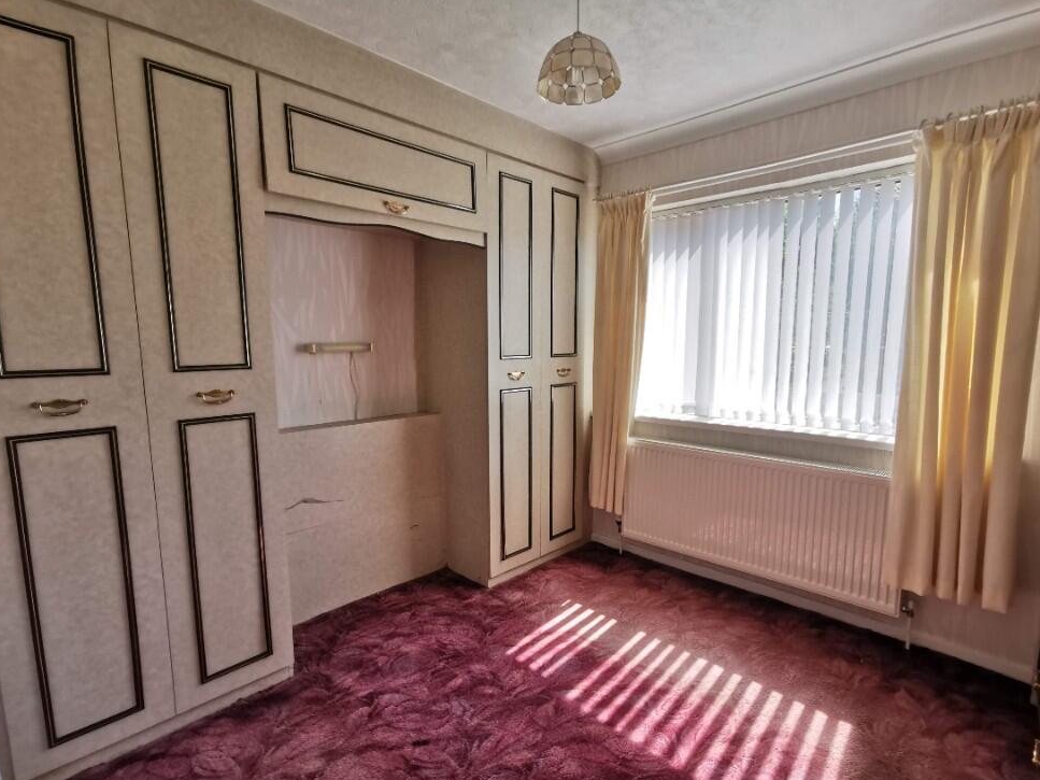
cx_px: 541
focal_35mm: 18
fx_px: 541
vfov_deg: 71.5
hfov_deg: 87.7
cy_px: 407
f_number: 2.2
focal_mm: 2.26
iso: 50
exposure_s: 1/171
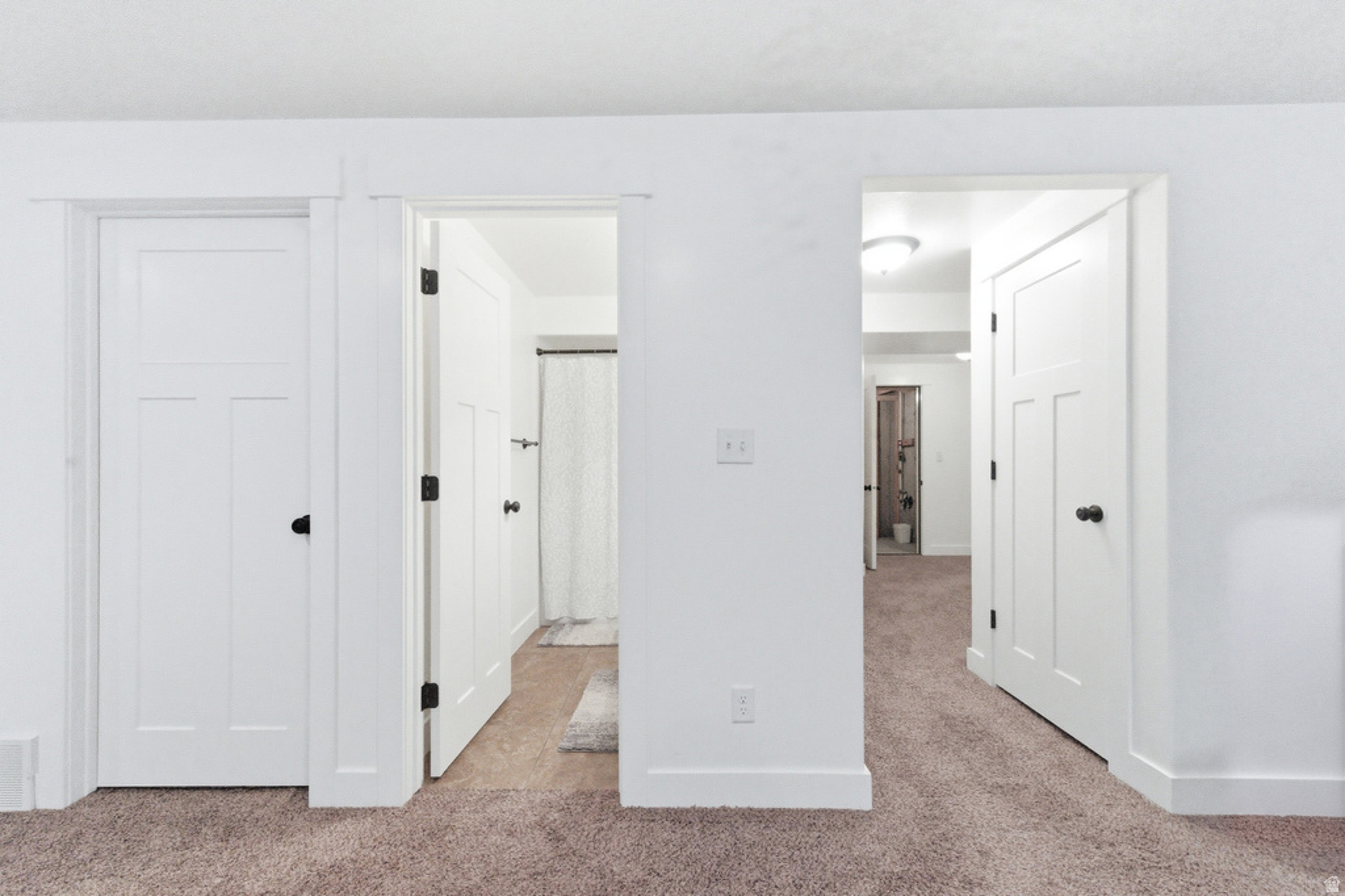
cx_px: 672
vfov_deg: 81.2
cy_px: 448
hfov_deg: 104.3
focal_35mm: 14
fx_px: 523
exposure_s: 1/1000
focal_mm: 14
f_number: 9
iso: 36000
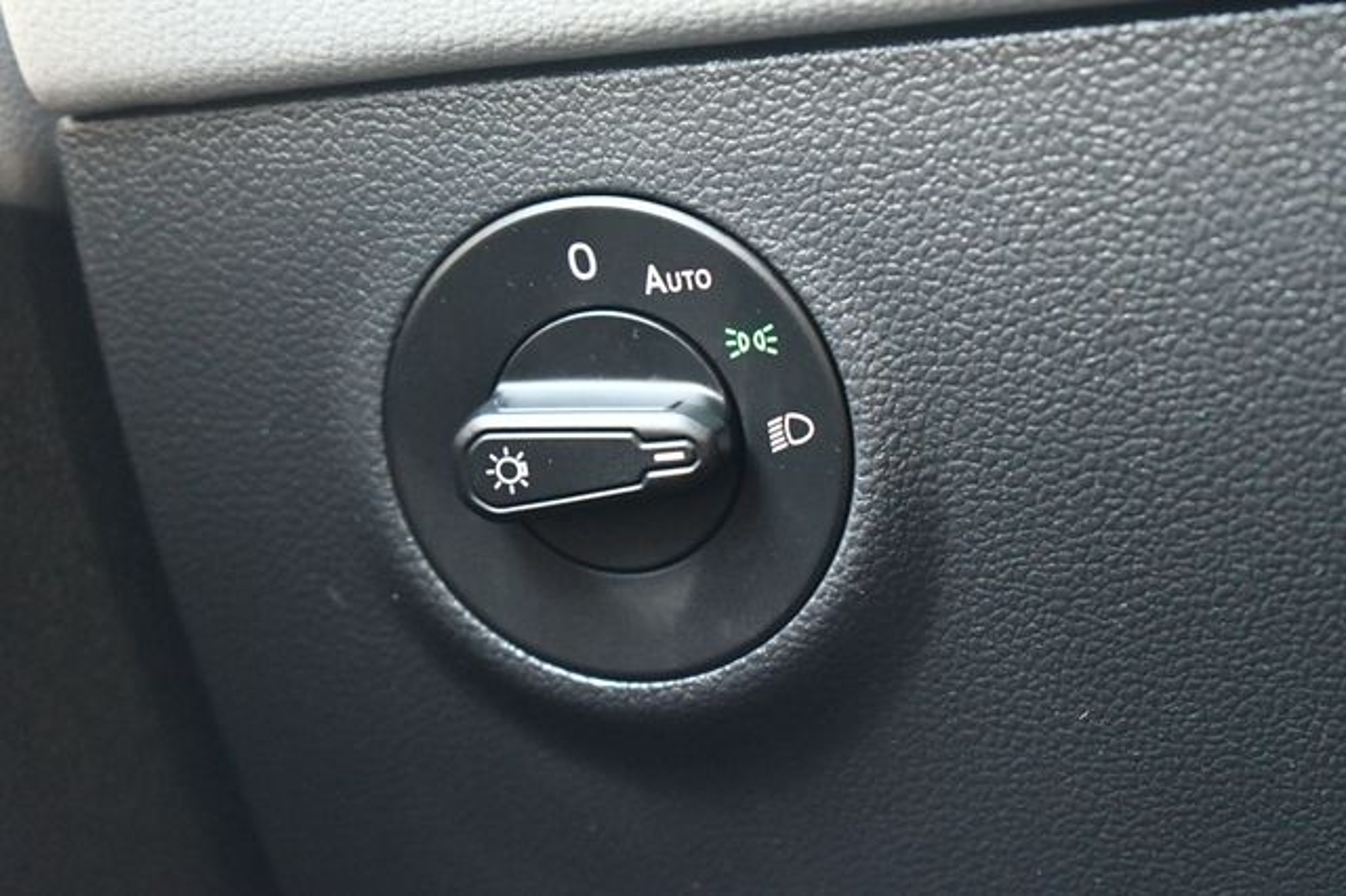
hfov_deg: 24.8
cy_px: 448
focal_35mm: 82
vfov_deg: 16.6
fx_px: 3064
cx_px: 673
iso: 8000
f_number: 5.6
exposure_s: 1/60
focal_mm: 55
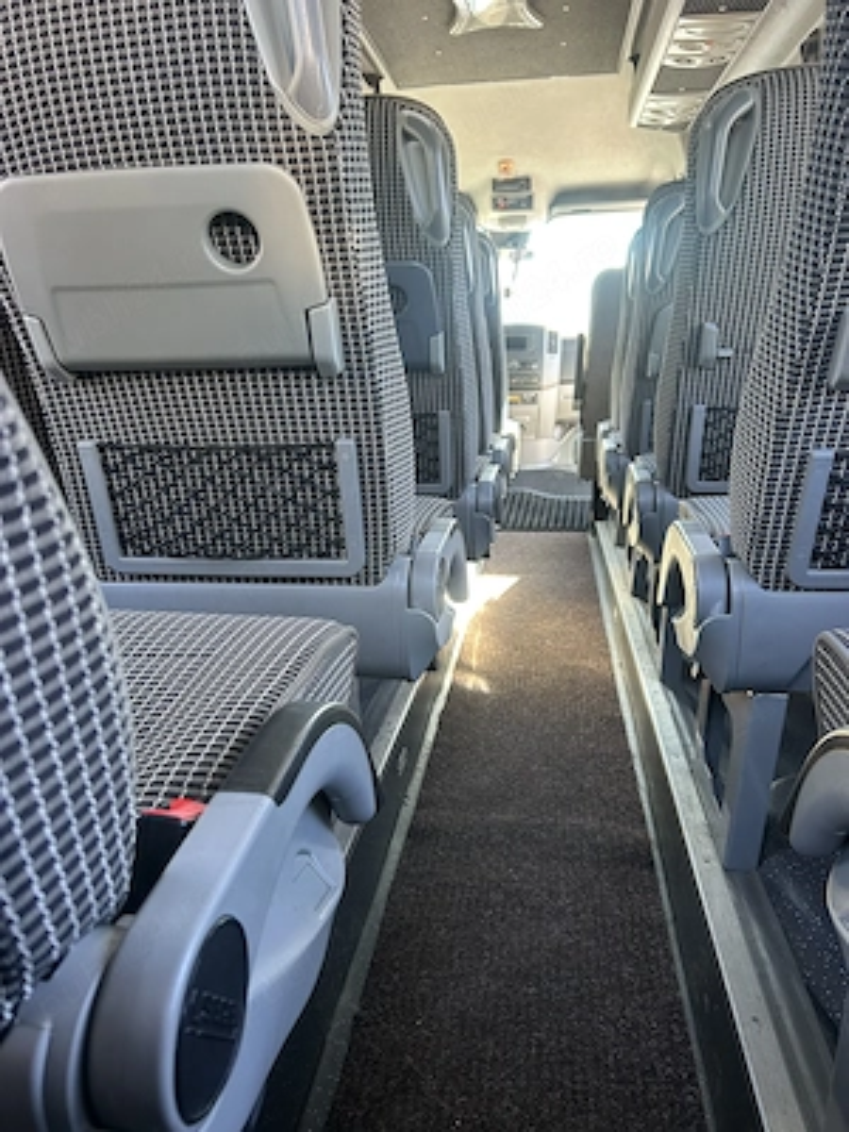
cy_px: 566
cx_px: 424
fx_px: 850
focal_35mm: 26
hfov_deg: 53.1
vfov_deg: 67.3
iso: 125
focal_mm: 5.7
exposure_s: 1/60
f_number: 1.5
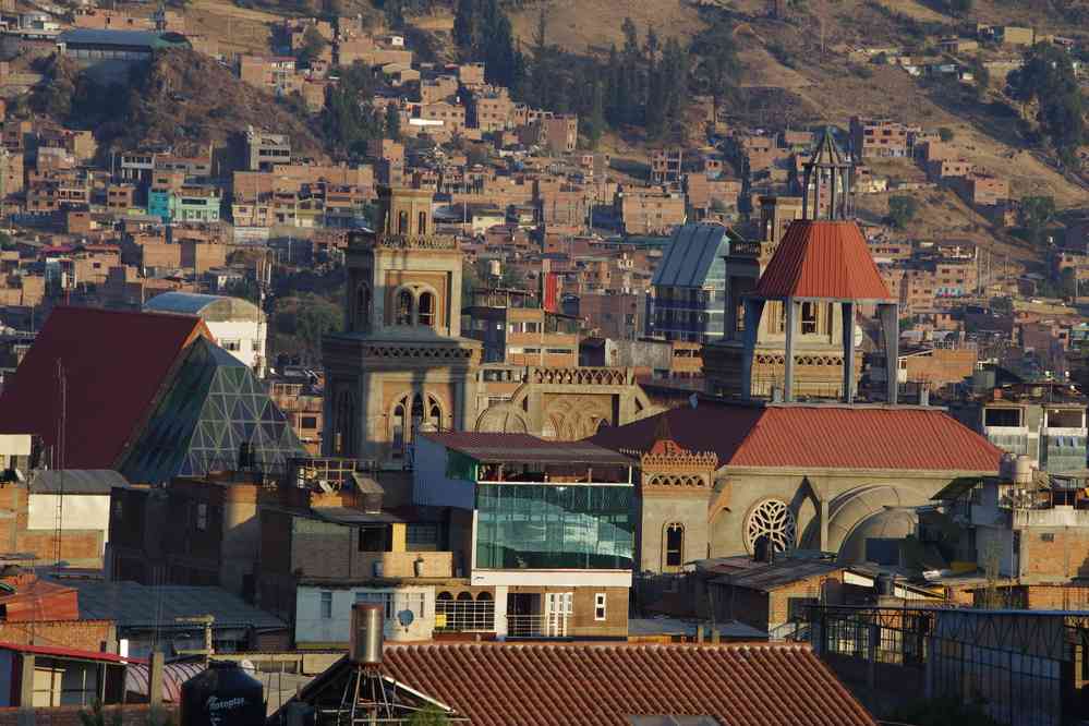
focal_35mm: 225
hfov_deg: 9.1
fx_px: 6806
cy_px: 363
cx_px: 544
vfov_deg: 6.1
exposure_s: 1/200
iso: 400
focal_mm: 150
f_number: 7.1
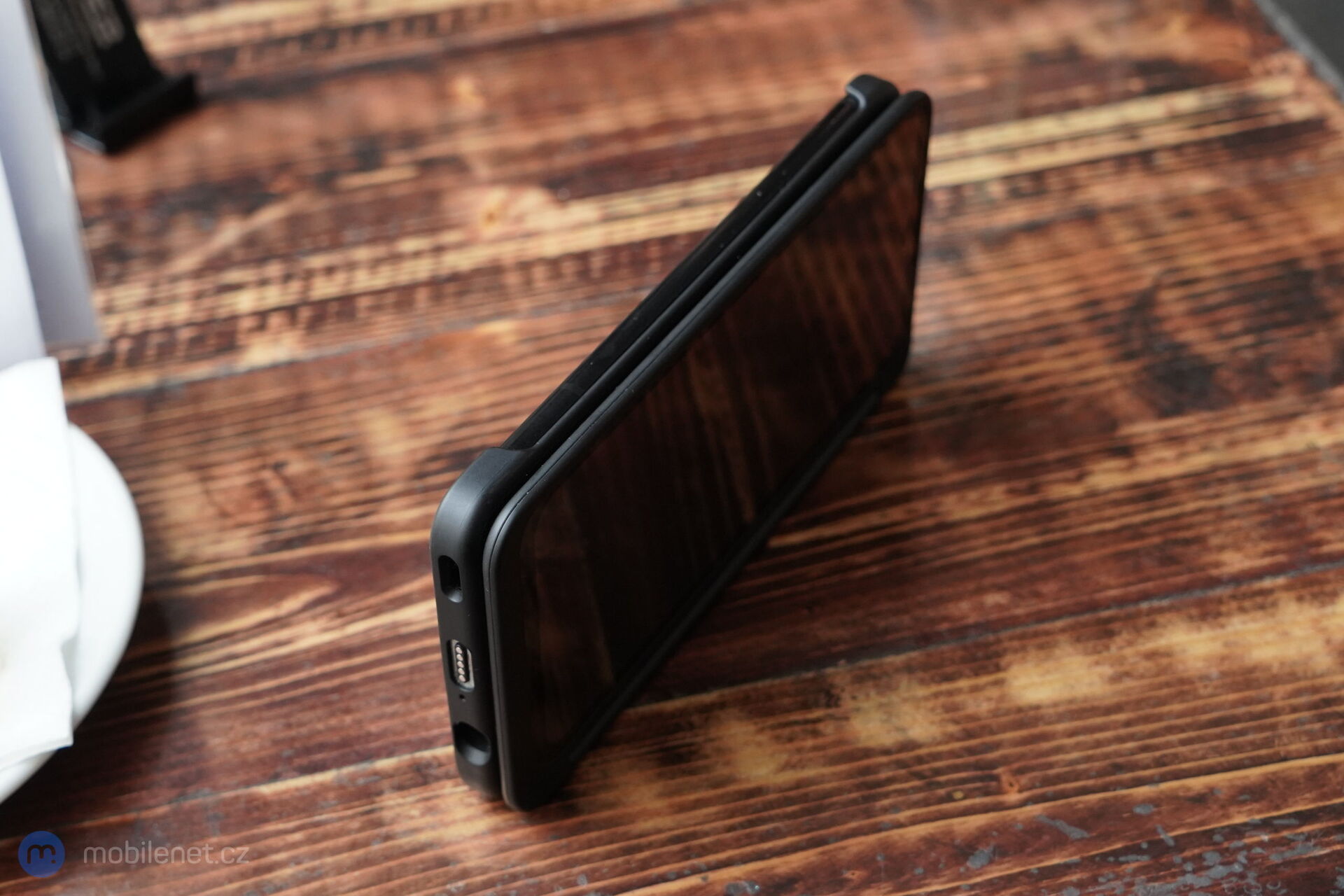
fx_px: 1568
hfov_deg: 46.4
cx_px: 672
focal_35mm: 42
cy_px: 448
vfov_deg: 31.9
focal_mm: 42
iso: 2500
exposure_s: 1/200
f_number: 6.3
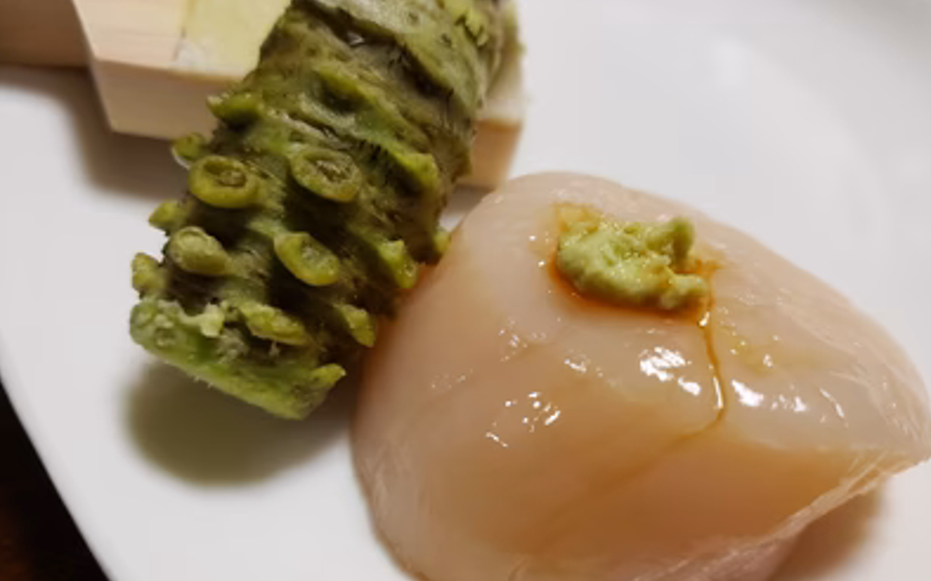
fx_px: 710
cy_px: 302
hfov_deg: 66.5
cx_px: 470
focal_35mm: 28
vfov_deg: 44.5
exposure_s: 1/50
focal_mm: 4.3
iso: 200
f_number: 1.5
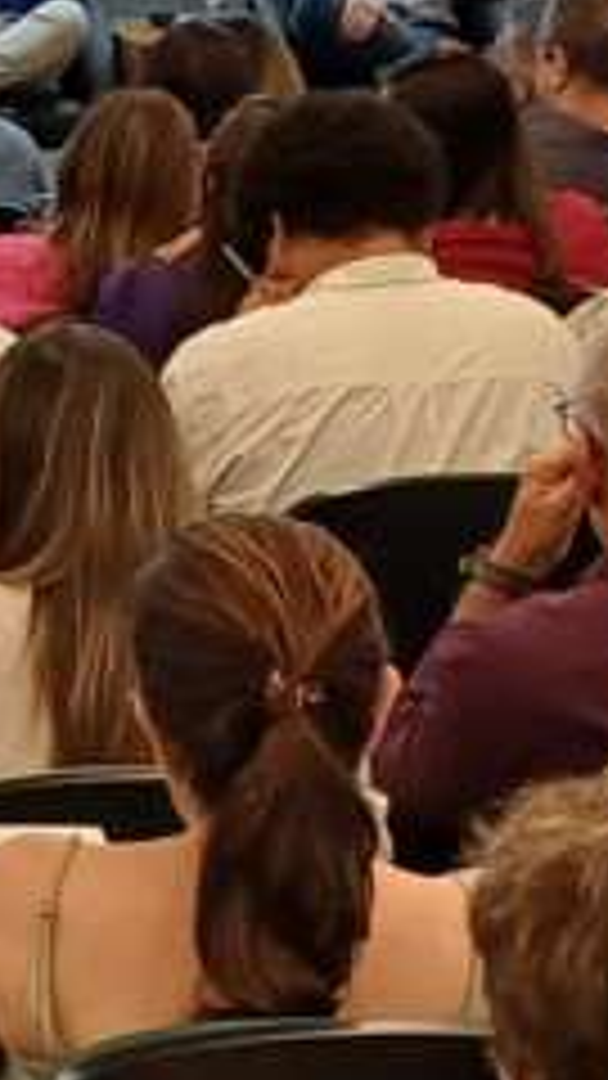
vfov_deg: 15.8
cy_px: 608
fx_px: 3898
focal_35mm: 136
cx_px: -658
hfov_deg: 8.4
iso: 250
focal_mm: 4.65
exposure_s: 1/60
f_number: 1.8
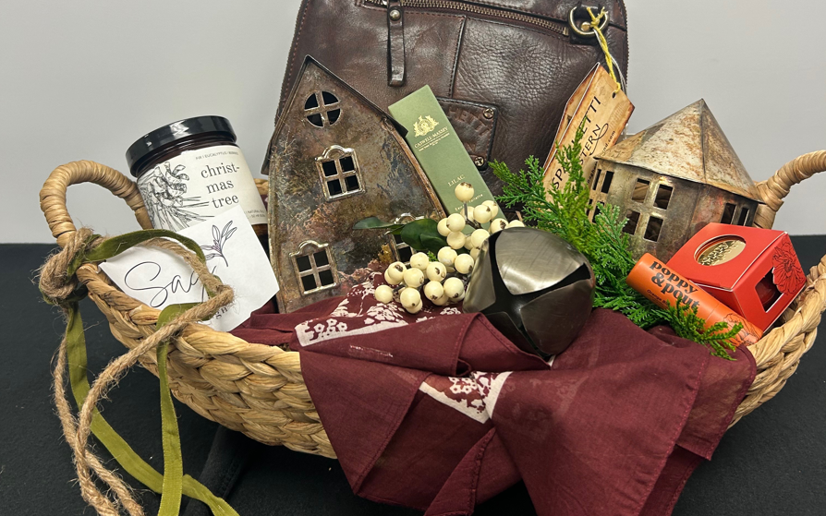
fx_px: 833
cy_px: 176
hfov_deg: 52.7
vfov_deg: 34.2
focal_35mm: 37
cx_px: 413
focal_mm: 5.7
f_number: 1.5
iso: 80
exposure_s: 1/120
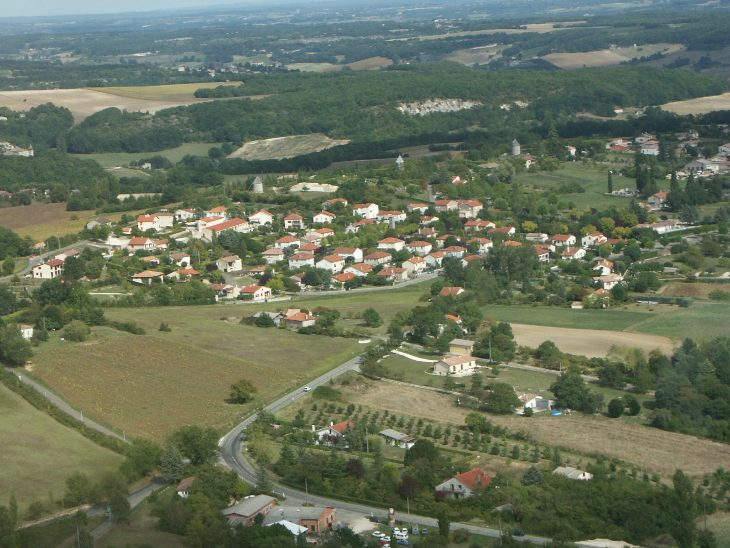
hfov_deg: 19.3
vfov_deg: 14.5
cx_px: 365
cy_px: 274
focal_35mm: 102
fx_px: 2151
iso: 100
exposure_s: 1/640
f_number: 7.1
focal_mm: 25.41
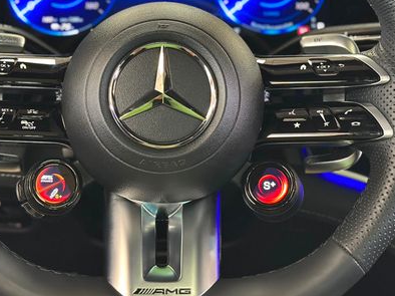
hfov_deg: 25.0
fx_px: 890
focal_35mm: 78
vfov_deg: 18.7
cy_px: 72
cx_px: 161
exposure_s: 1/36
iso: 400
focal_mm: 6.86
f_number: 1.78
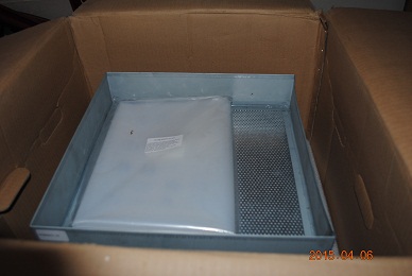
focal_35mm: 33
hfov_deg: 57.1
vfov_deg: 40.1
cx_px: 206
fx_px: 378
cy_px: 138
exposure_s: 1/60
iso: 200
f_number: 3.8
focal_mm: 22
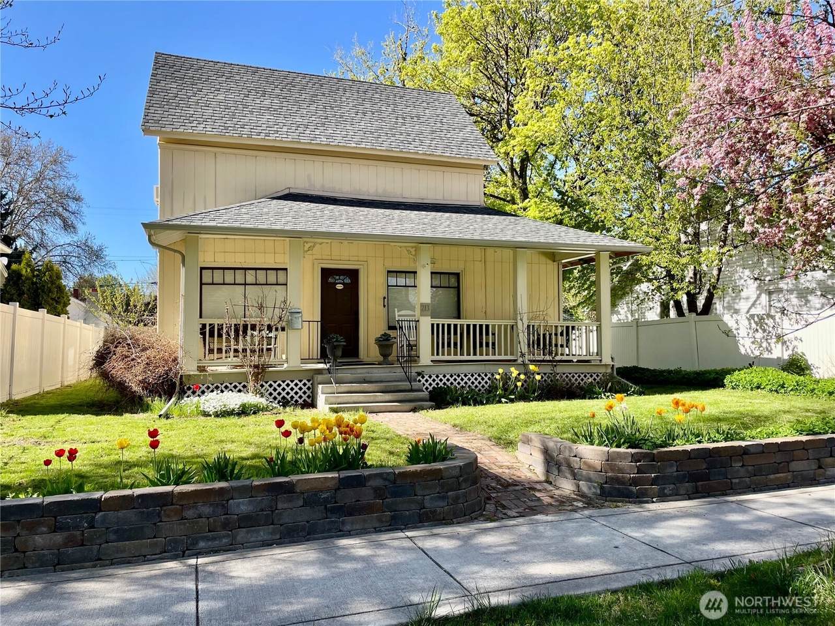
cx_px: 418
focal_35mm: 26
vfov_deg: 53.1
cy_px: 313
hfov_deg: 67.3
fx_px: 627
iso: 32
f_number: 1.6
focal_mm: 4.2
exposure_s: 1/1125
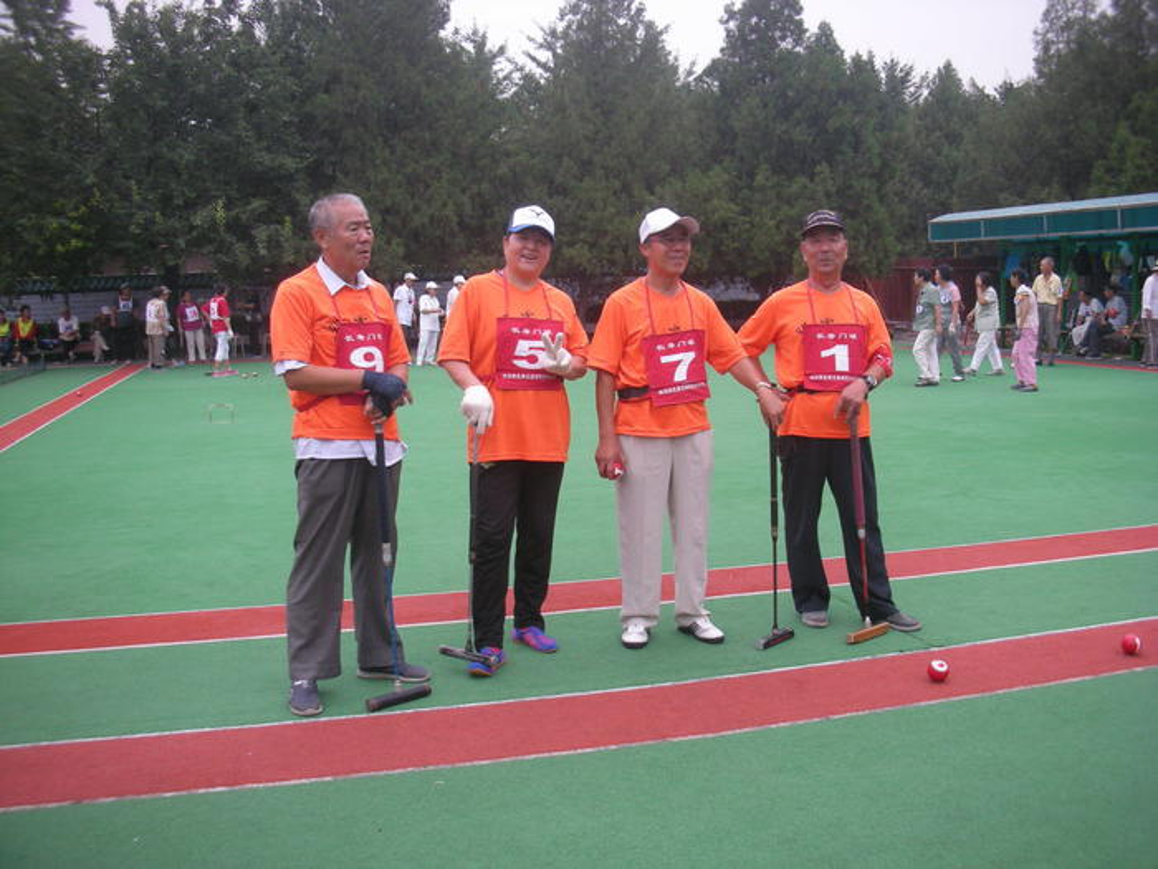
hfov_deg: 52.6
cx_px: 579
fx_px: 1171
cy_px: 434
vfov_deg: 40.7
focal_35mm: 35
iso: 50
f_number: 2.8
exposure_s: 1/126
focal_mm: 5.8
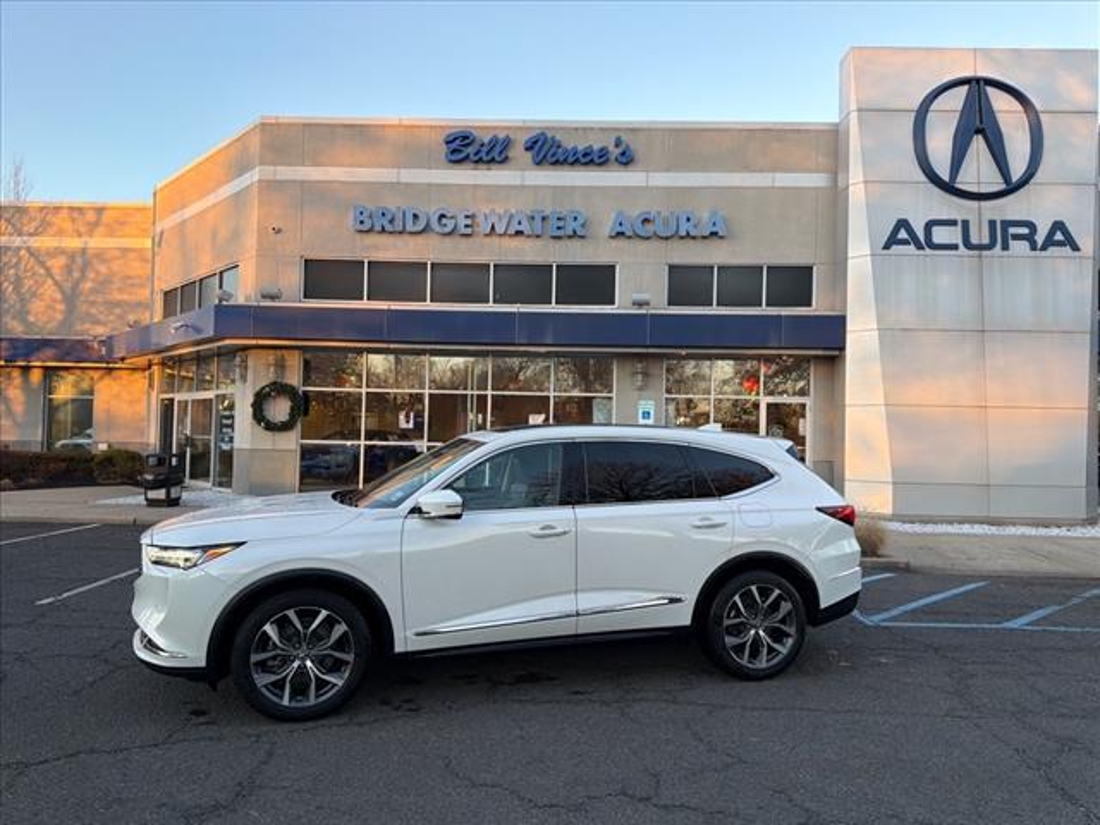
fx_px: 763
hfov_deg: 71.6
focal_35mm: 24
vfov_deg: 56.8
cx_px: 550
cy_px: 412
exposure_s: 1/250
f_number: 1.78
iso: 80
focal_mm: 6.76
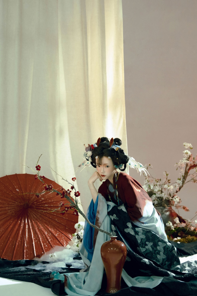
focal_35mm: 55
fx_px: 451
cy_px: 147
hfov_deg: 24.6
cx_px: 97
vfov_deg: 36.2
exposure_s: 1/250
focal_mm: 33.2
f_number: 2.8
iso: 2000
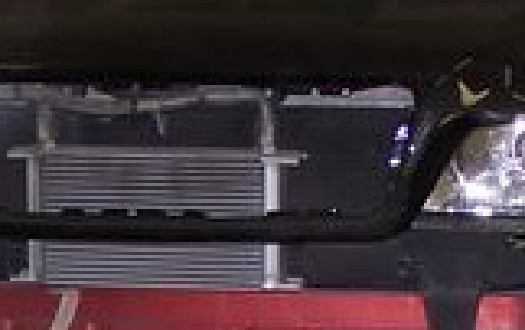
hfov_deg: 7.8
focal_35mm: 270
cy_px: 699
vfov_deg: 4.8
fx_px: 3867
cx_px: 163
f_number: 3.2
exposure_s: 1/60
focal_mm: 10.7
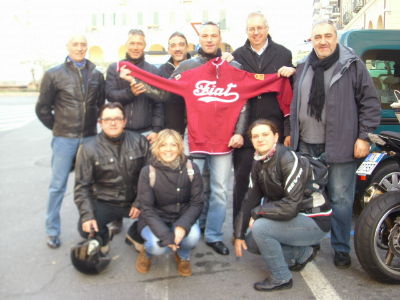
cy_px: 150
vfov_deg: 38.7
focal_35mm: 37
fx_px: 428
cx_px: 200
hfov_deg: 50.1
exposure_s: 1/60
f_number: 2.8
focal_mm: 6.2
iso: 50
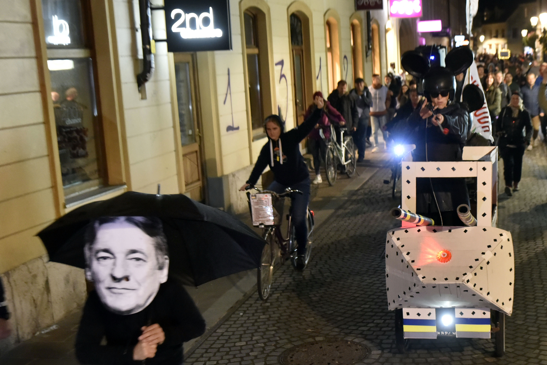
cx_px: 396
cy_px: 224
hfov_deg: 35.6
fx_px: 836
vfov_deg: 24.6
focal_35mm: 55
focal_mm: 31
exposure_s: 1/50
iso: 2500
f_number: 2.8
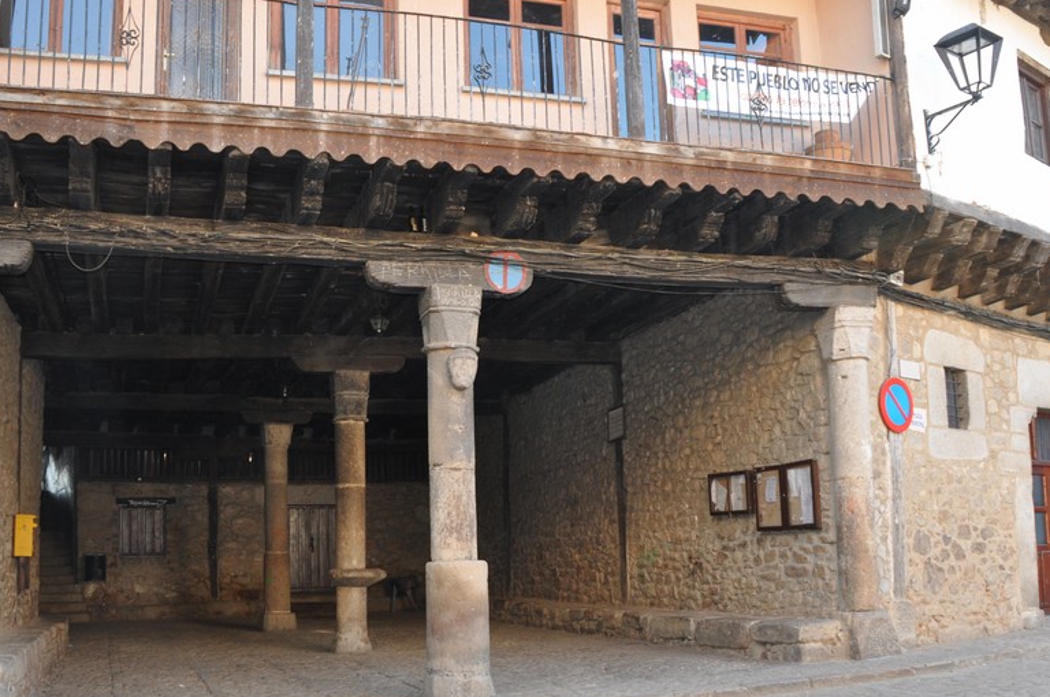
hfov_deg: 53.1
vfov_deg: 36.5
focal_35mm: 36
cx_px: 479
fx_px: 1049
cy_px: 452
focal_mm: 18
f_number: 3.5
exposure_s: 1/100
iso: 400
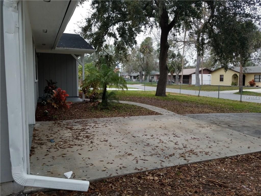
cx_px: 130
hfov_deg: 67.3
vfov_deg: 53.1
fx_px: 196
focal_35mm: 26
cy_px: 98
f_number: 1.7
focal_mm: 4.25
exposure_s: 1/120
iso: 64
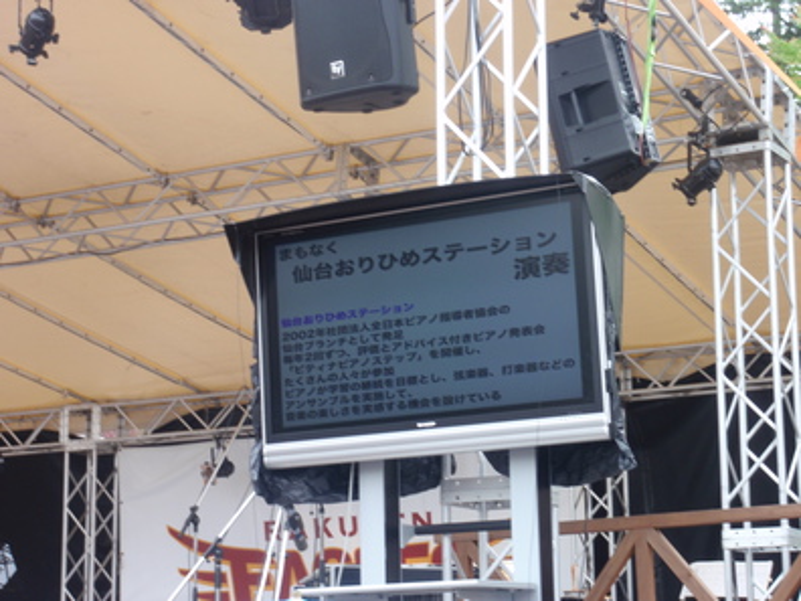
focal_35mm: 83
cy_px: 300
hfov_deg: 23.6
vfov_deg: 17.8
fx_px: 1921
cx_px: 400
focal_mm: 14.94
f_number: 5.1
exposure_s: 1/80
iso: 80
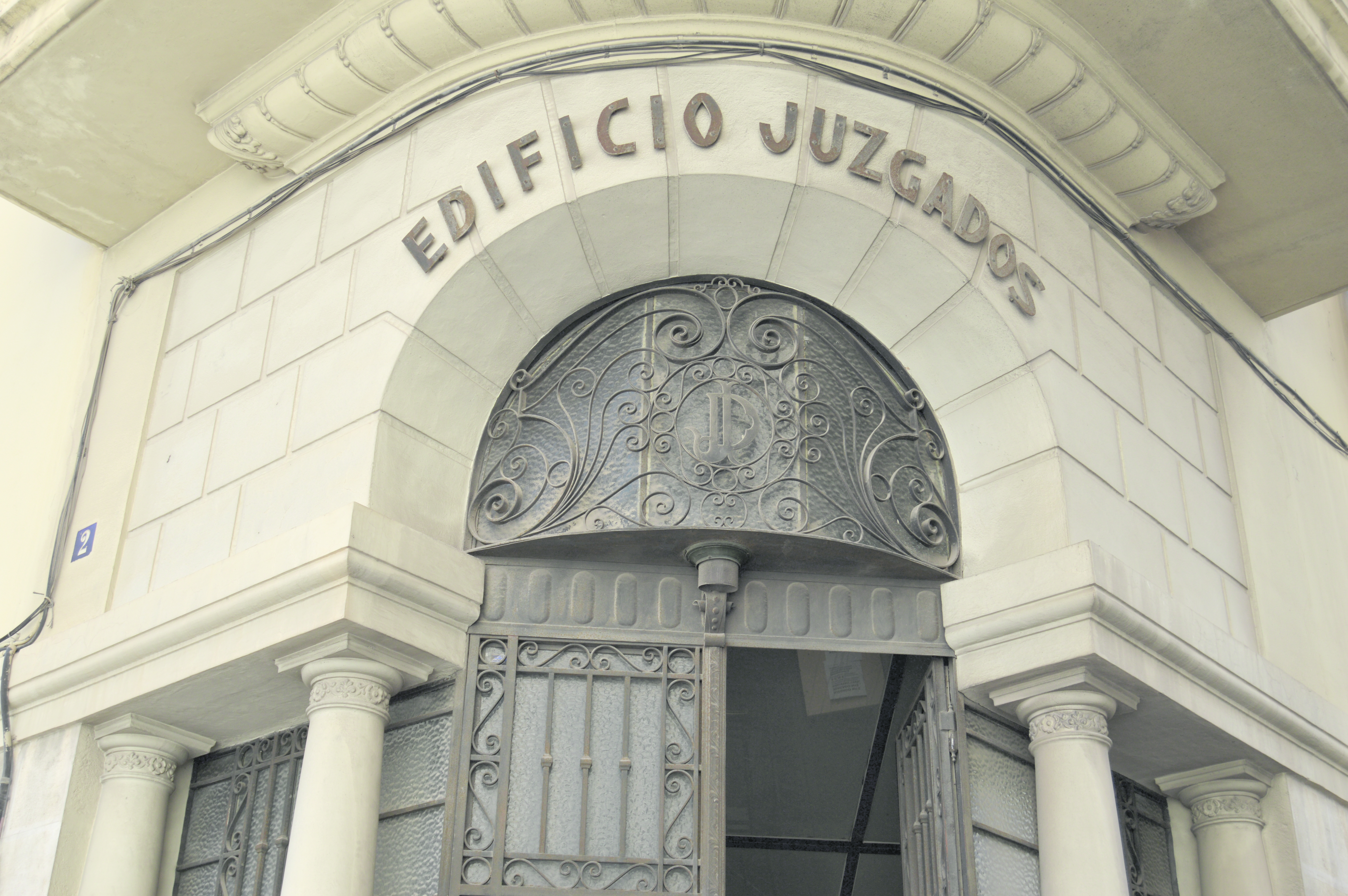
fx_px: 1571
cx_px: 674
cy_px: 448
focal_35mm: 42
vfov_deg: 31.8
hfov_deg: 46.4
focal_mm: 28
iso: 100
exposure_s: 1/160
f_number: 6.3
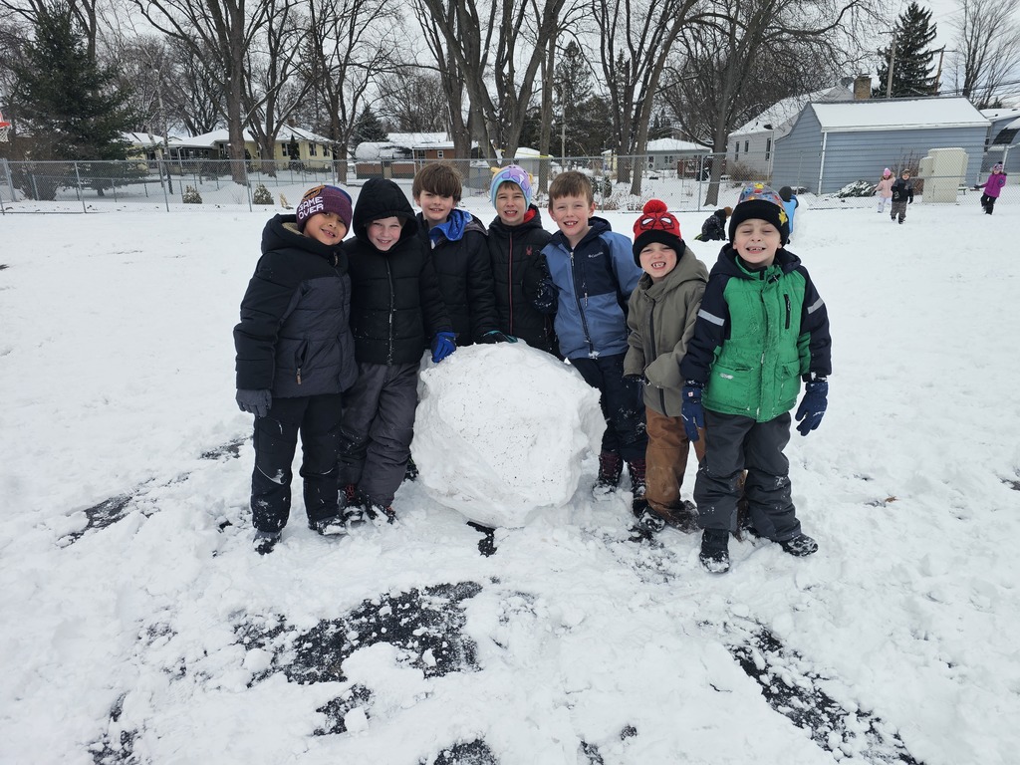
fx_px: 678
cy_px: 382
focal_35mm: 23
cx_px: 510
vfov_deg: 58.9
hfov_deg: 73.9
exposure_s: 1/633
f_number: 1.7
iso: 10
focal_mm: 6.3
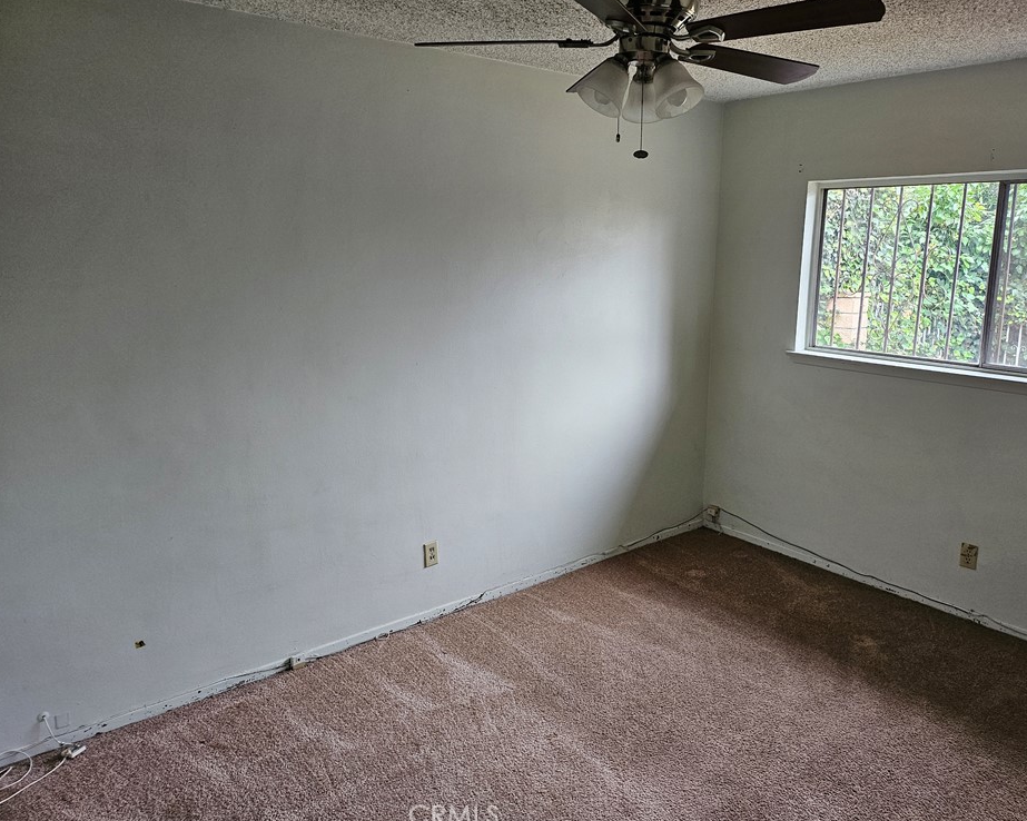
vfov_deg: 54.9
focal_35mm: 26
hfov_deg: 65.9
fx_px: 790
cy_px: 404
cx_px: 556
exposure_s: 1/180
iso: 160
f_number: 1.8
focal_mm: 5
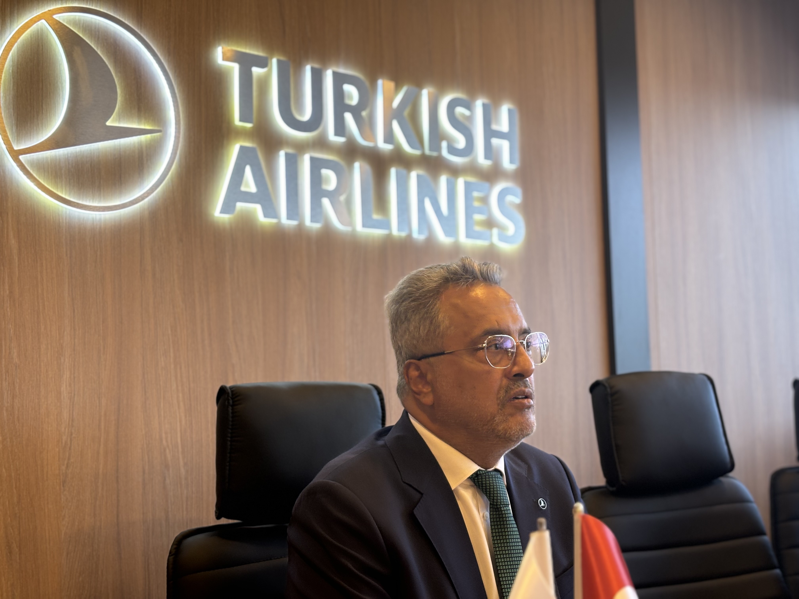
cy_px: 300
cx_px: 400
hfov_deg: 36.8
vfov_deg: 28.0
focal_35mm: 52
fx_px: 1200
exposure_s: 1/100
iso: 64
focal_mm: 5.96
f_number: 1.6
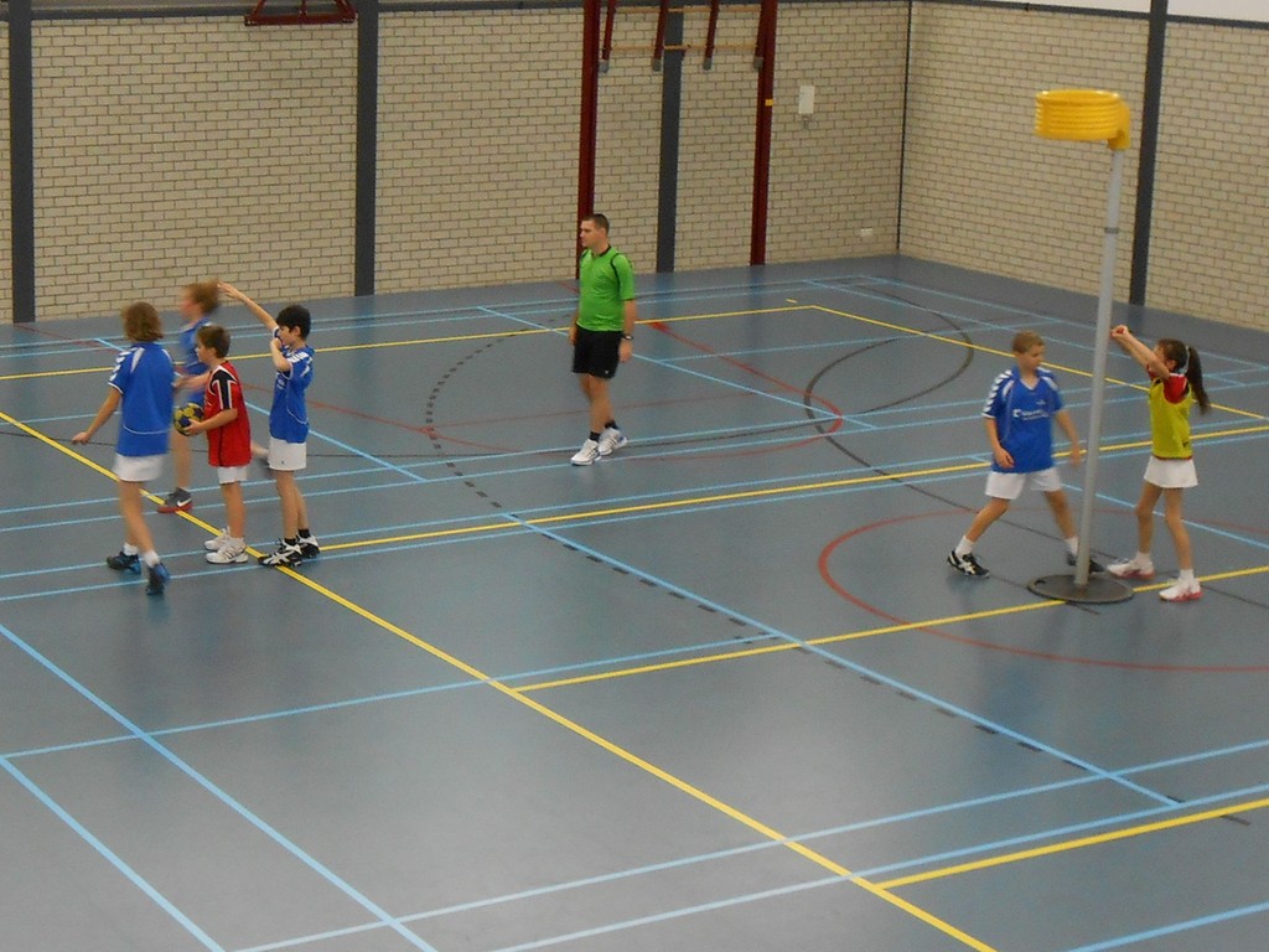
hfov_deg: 49.0
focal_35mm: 38
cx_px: 634
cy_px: 476
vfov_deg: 37.7
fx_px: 1393
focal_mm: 6.8
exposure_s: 1/30
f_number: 4.2
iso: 250
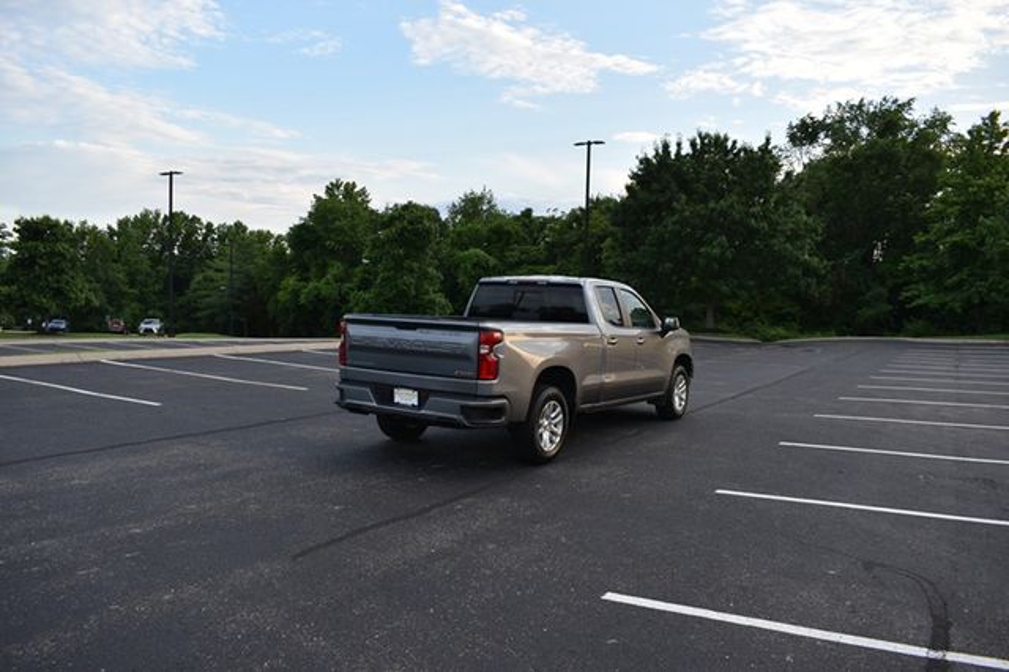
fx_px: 756
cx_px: 504
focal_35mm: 27
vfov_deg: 47.9
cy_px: 336
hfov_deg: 67.4
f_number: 5.6
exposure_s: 1/250
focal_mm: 18
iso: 250
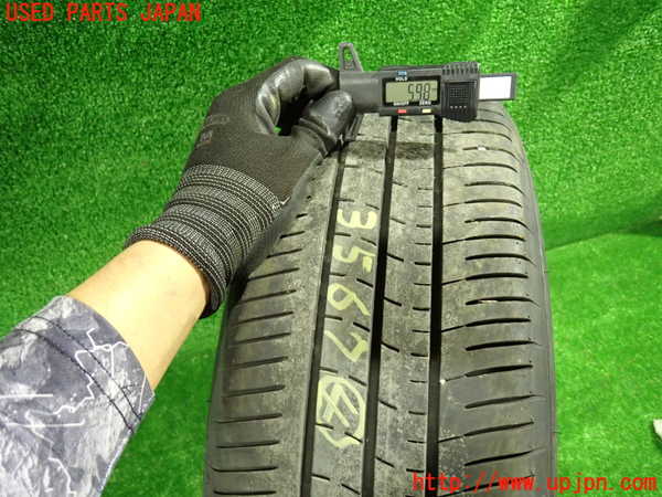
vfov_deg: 54.9
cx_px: 331
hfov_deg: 69.4
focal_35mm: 25
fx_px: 478
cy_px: 248
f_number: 2
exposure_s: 1/20
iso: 800
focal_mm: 4.5
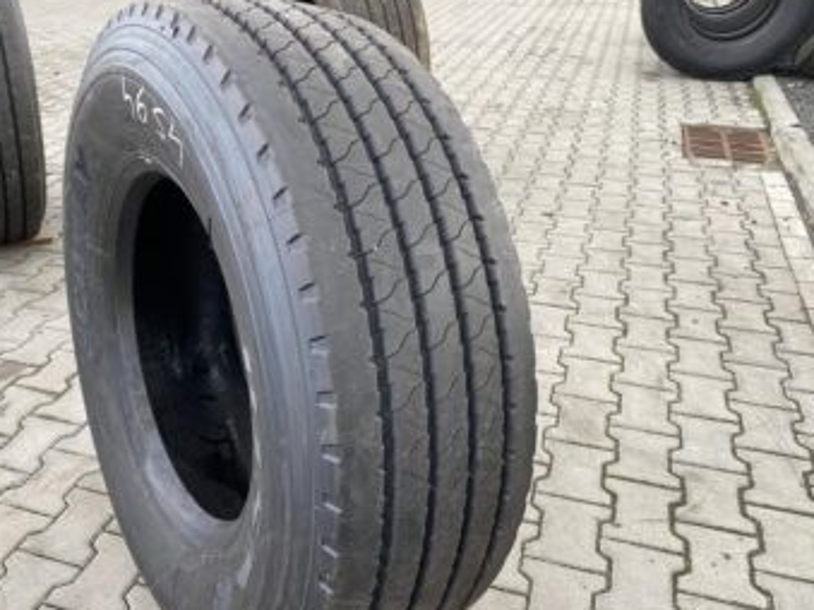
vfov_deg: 42.9
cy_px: 318
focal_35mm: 33
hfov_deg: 55.2
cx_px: 351
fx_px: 776
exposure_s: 1/121
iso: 50
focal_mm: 4.25
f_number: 1.8
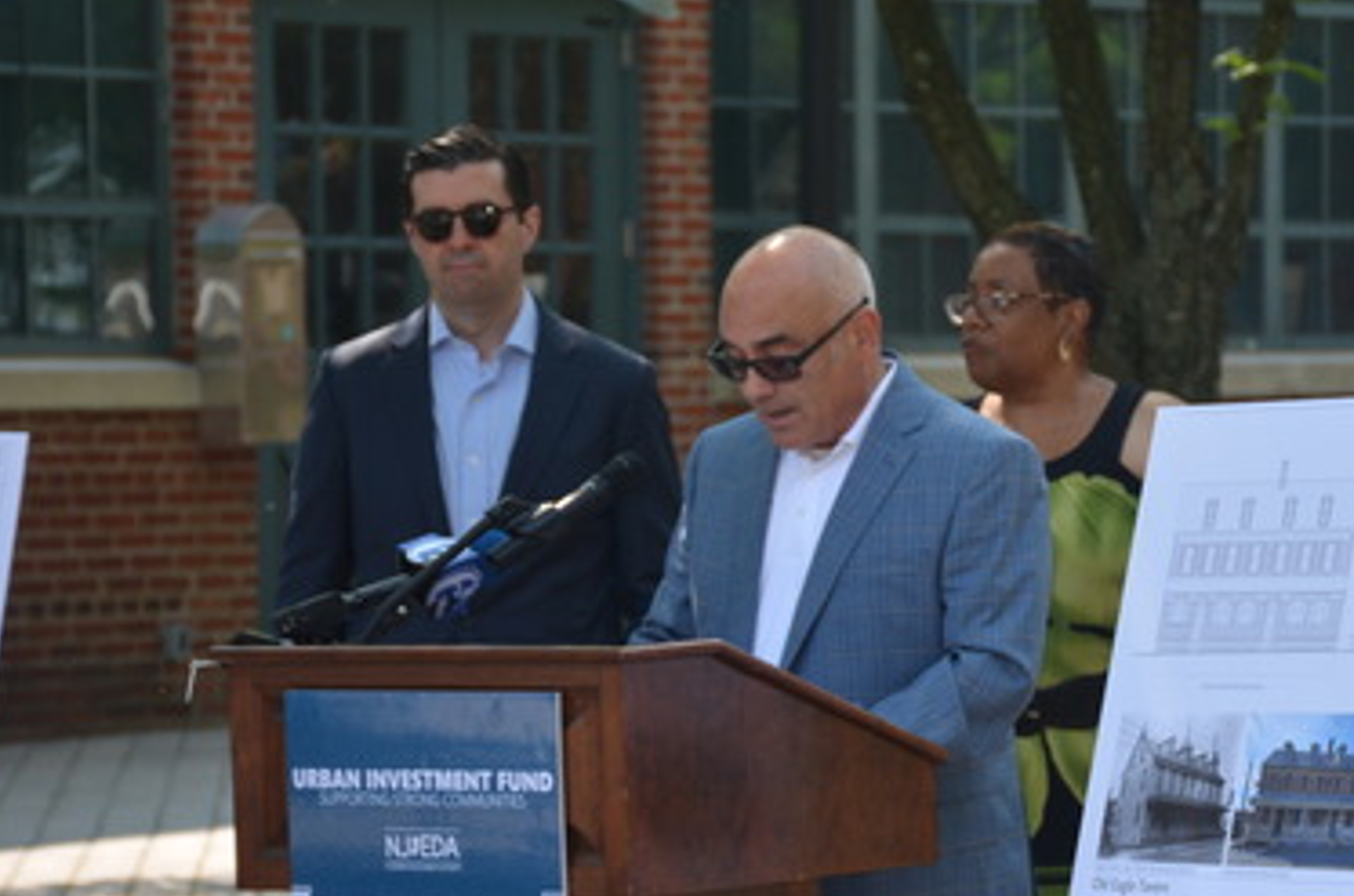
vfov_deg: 6.3
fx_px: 8173
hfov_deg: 9.5
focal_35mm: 218
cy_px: 508
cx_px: 878
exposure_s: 1/250
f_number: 5.3
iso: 200
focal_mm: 95
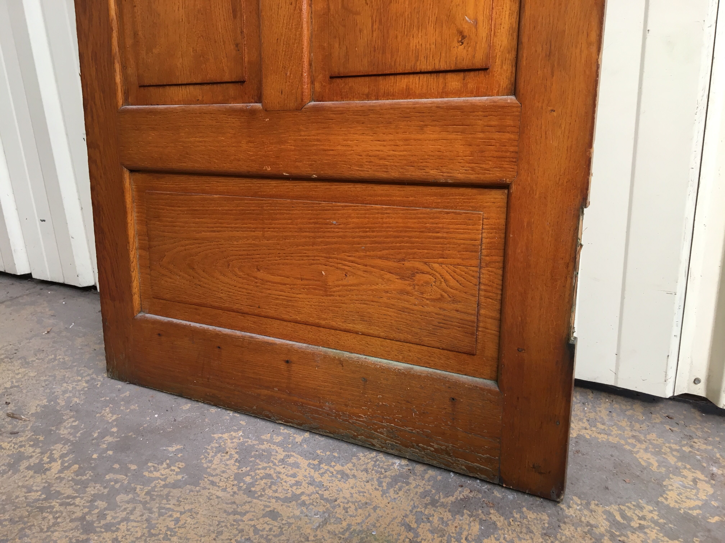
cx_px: 362
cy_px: 272
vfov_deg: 48.2
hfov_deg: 61.7
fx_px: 607
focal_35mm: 29
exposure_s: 1/33
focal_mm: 4.15
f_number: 2.2
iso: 25
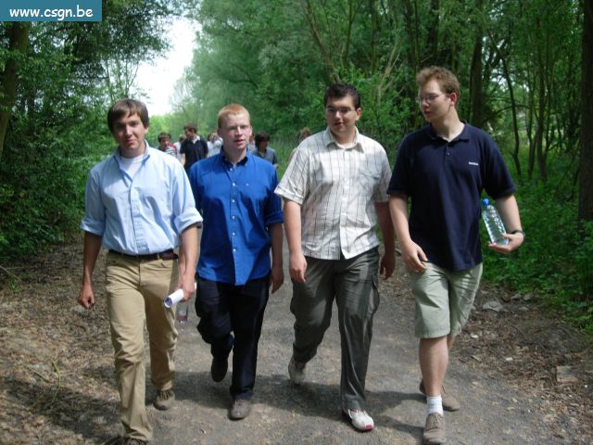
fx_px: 651
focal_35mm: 38
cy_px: 222
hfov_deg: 49.0
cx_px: 296
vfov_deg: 37.7
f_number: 2.8
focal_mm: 7.8
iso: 64
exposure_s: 1/313
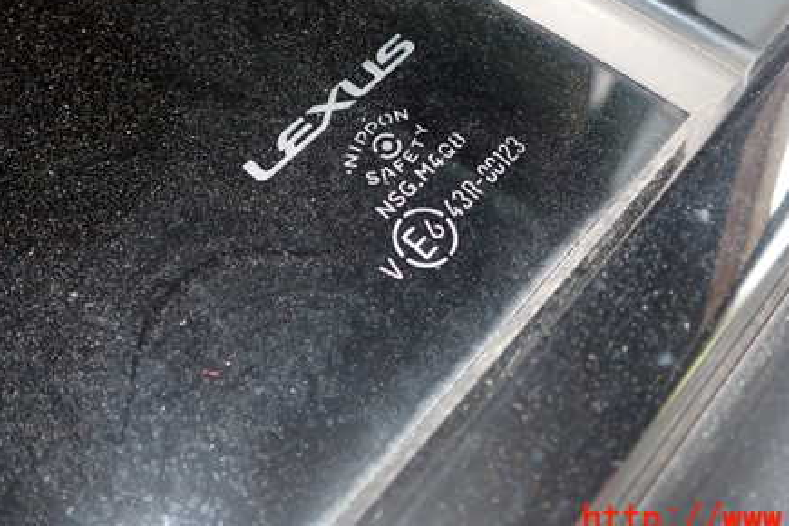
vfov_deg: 30.7
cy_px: 136
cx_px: 448
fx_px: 942
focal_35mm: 43
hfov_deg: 45.3
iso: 250
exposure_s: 1/30
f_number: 6.3
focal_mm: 5.4
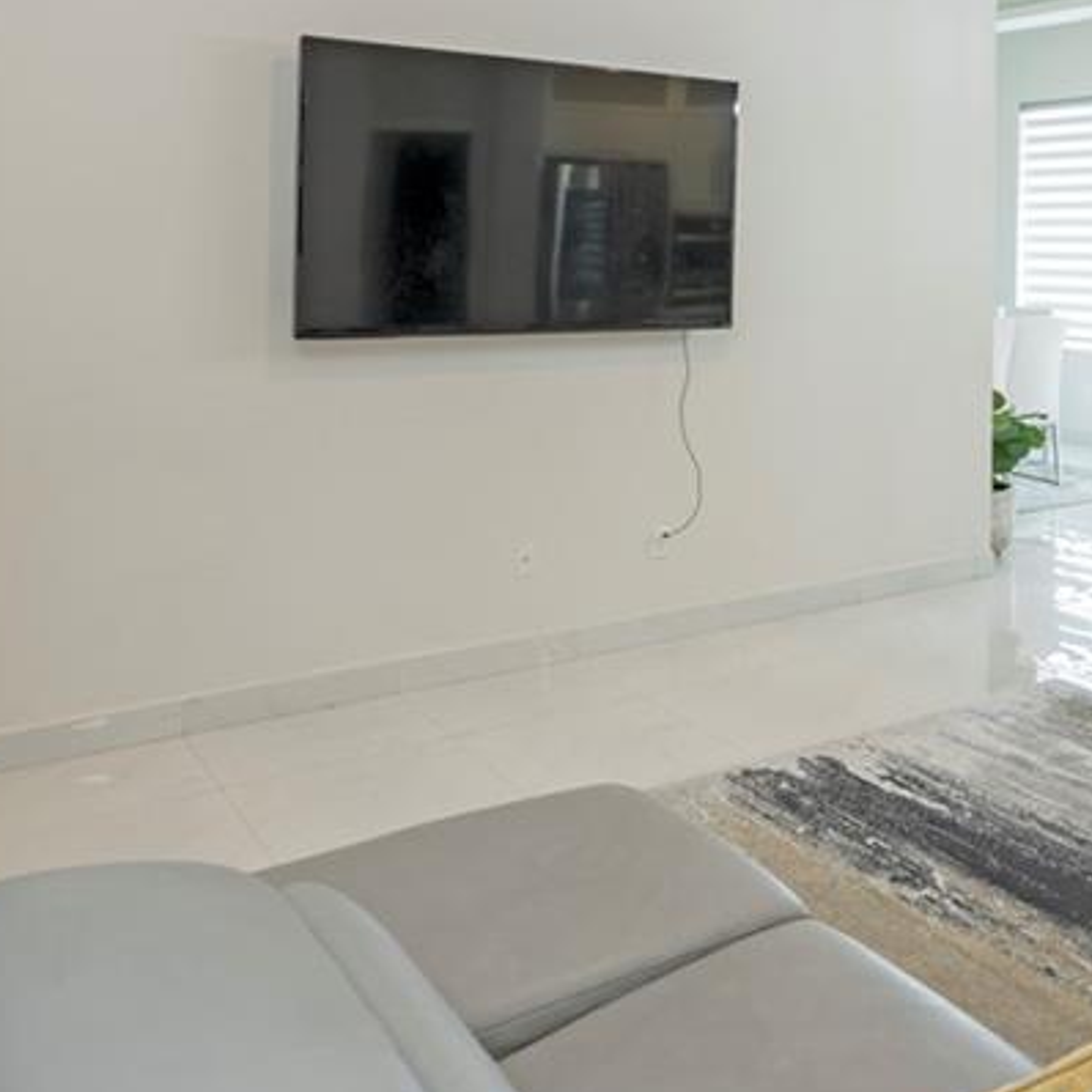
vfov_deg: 44.9
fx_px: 1249
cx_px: 883
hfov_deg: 44.7
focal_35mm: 35
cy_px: 222
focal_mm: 16
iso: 400
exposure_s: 1/5
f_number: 7.1
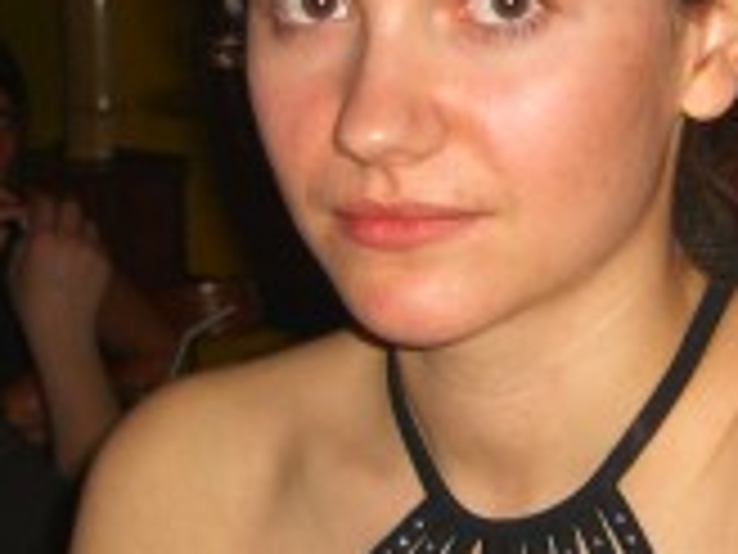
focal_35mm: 139
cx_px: 549
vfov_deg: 10.7
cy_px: 279
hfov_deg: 14.1
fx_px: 2963
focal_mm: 7.9
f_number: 2.8
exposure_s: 1/60
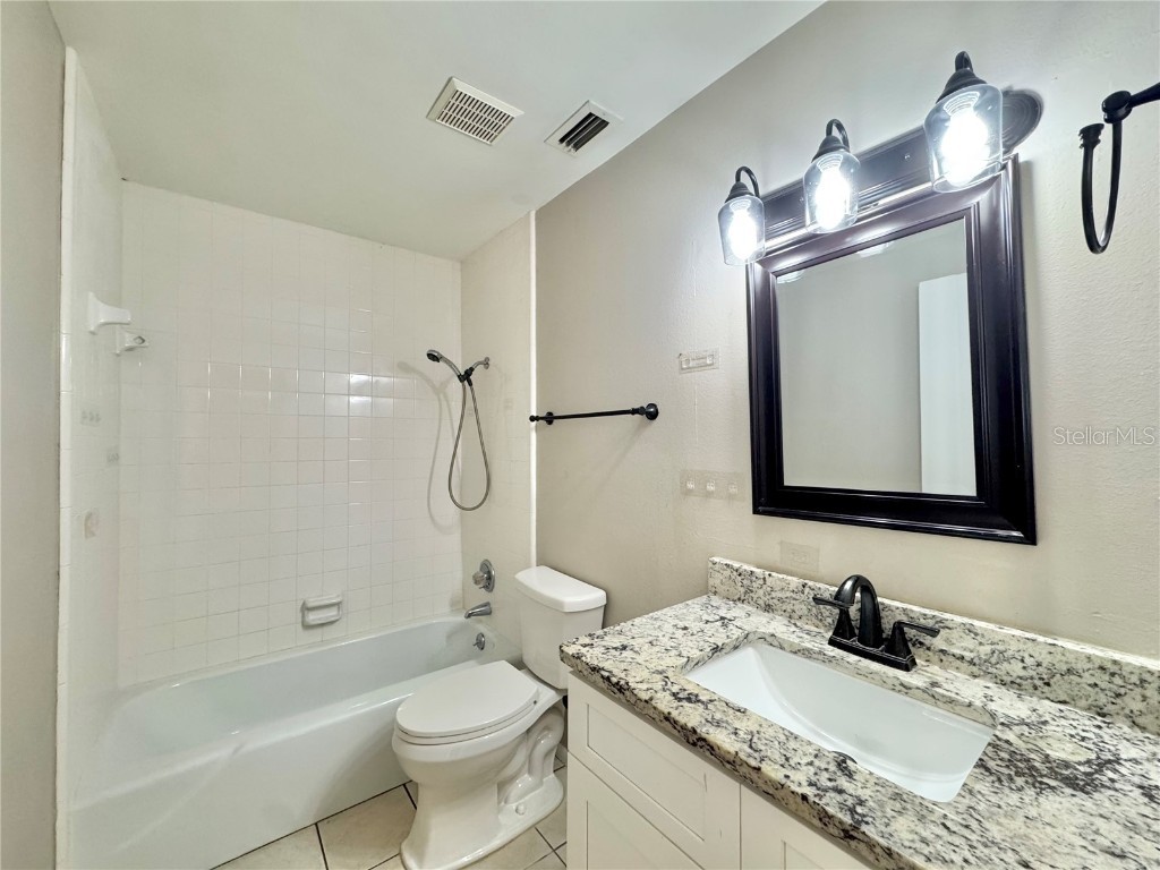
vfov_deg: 85.7
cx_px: 580
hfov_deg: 102.1
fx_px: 469
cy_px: 435
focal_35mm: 14
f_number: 2.2
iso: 250
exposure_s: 1/60
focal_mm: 2.22
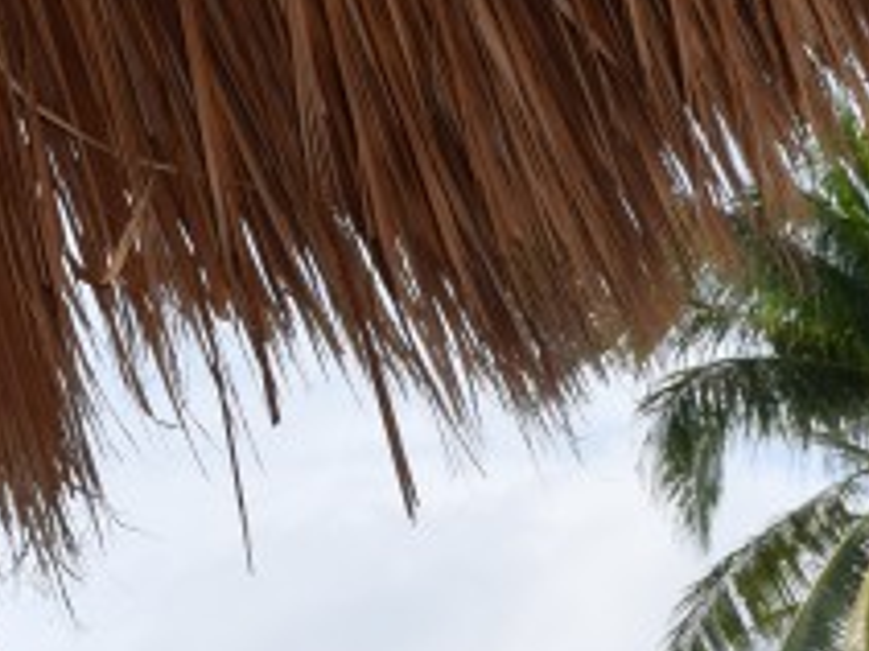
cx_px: -288
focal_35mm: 126
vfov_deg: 11.6
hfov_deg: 14.9
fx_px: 3161
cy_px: 635
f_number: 9
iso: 100
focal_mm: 18
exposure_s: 1/200
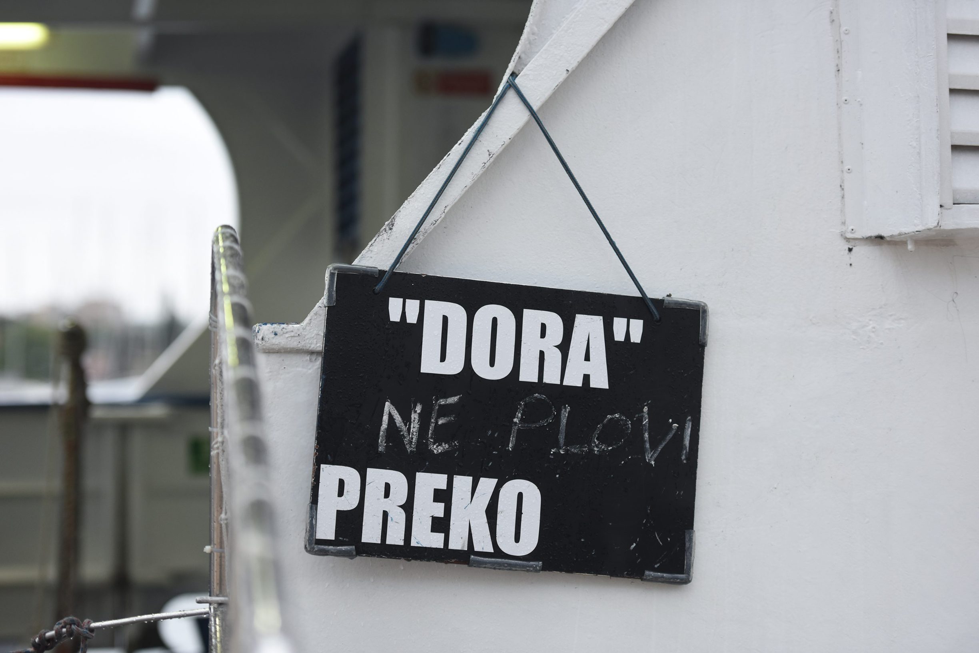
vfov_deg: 13.4
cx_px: 490
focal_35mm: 102
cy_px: 326
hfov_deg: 20.0
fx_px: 2774
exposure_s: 1/320
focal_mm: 102
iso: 500
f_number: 2.8
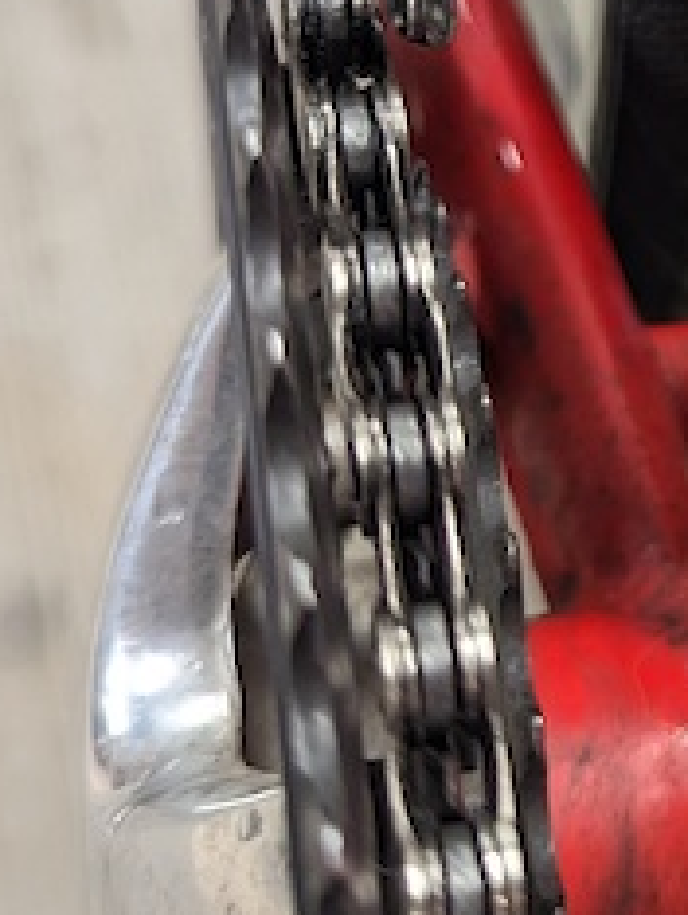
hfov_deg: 16.5
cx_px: 1016
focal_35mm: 82
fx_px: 2169
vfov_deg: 23.5
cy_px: 192
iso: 201
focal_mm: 6.81
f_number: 1.85
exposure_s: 1/60
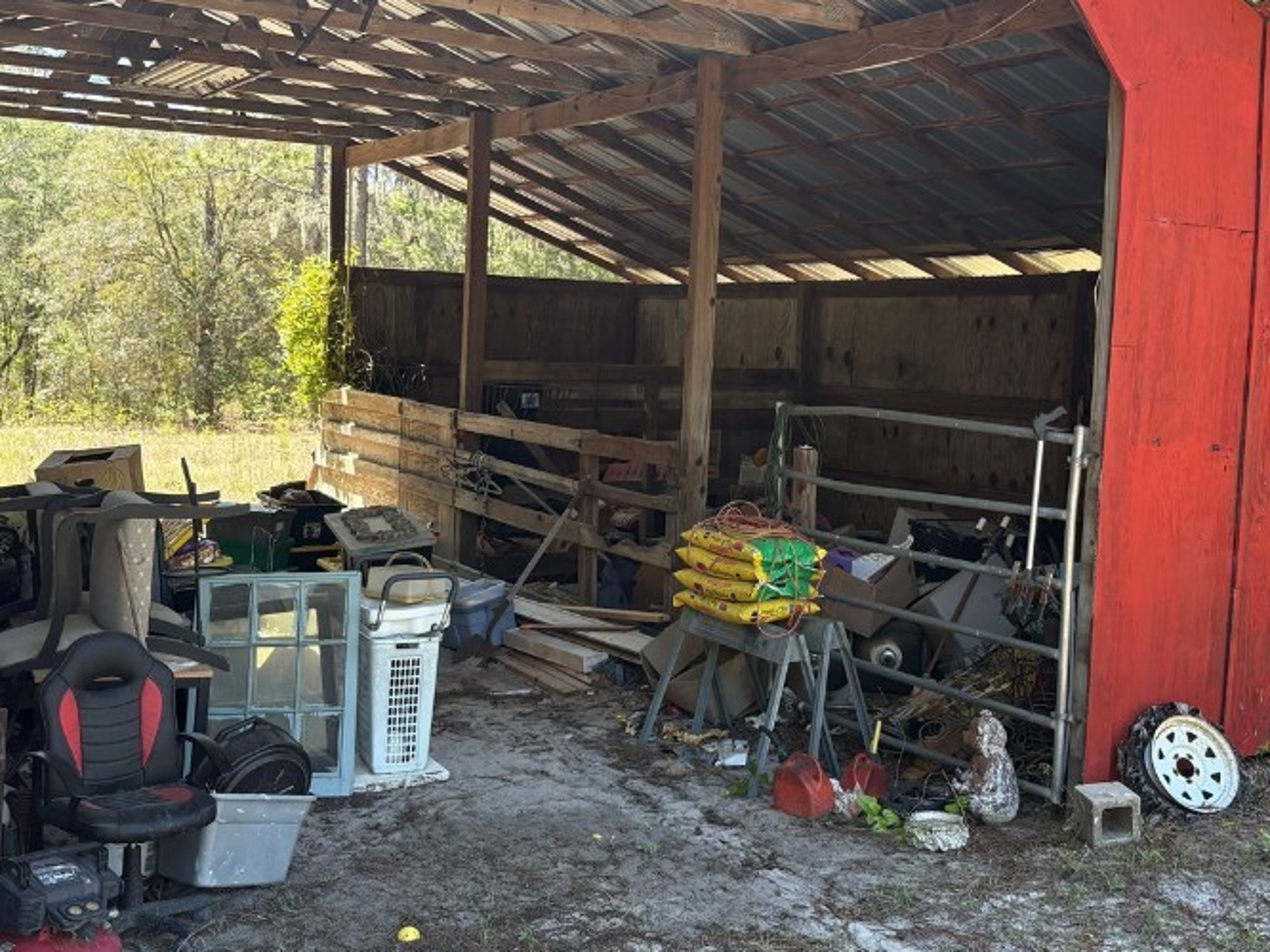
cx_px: 692
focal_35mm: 40
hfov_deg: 46.8
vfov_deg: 35.9
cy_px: 408
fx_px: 1467
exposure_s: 1/316
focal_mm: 5.96
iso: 50
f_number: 1.6
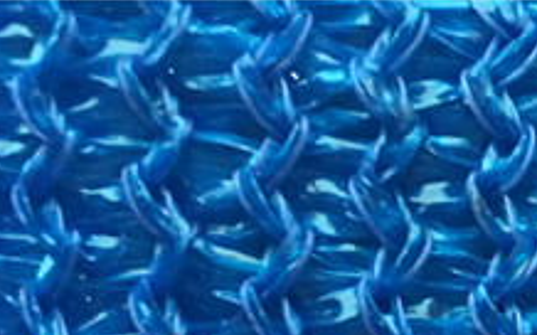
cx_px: 926
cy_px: 737
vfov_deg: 10.4
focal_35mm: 113
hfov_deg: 16.0
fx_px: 1653
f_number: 2.2
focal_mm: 4.15
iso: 80
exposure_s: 1/17
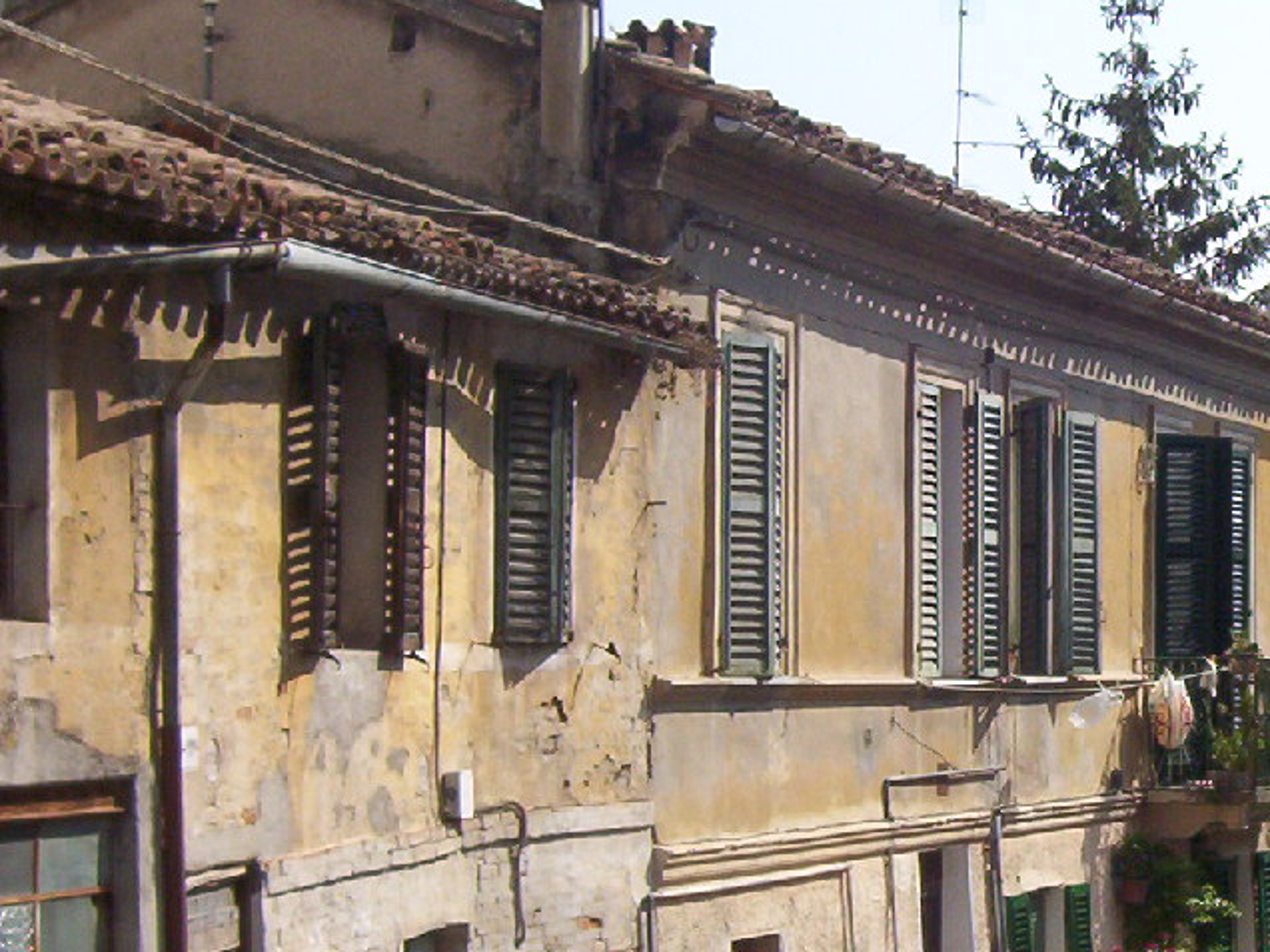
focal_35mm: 95
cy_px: 529
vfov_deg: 15.6
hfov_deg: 20.3
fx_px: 3485
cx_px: 1086
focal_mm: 7.88
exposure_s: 1/566
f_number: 5.97
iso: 100
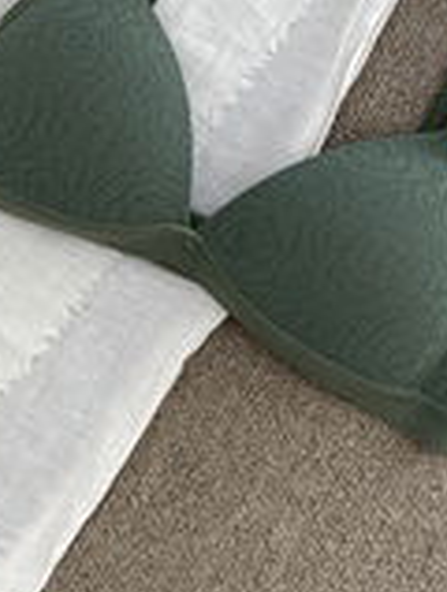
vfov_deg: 22.4
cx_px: 93
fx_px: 1492
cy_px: 359
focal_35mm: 87
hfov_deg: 16.9
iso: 50
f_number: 1.8
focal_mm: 4.25
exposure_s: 1/100
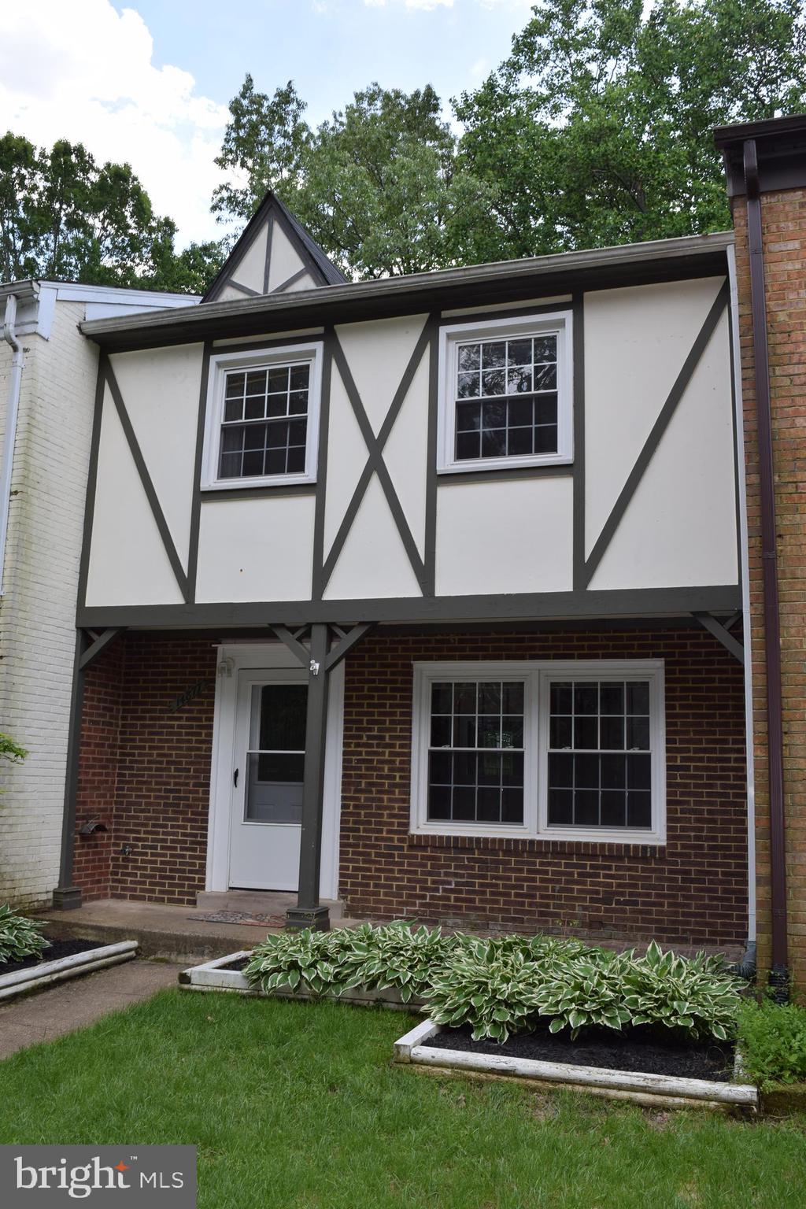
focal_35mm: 32
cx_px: 403
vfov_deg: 59.5
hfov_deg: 41.7
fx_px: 1058
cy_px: 604
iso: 100
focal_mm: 21
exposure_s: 1/125
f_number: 7.1
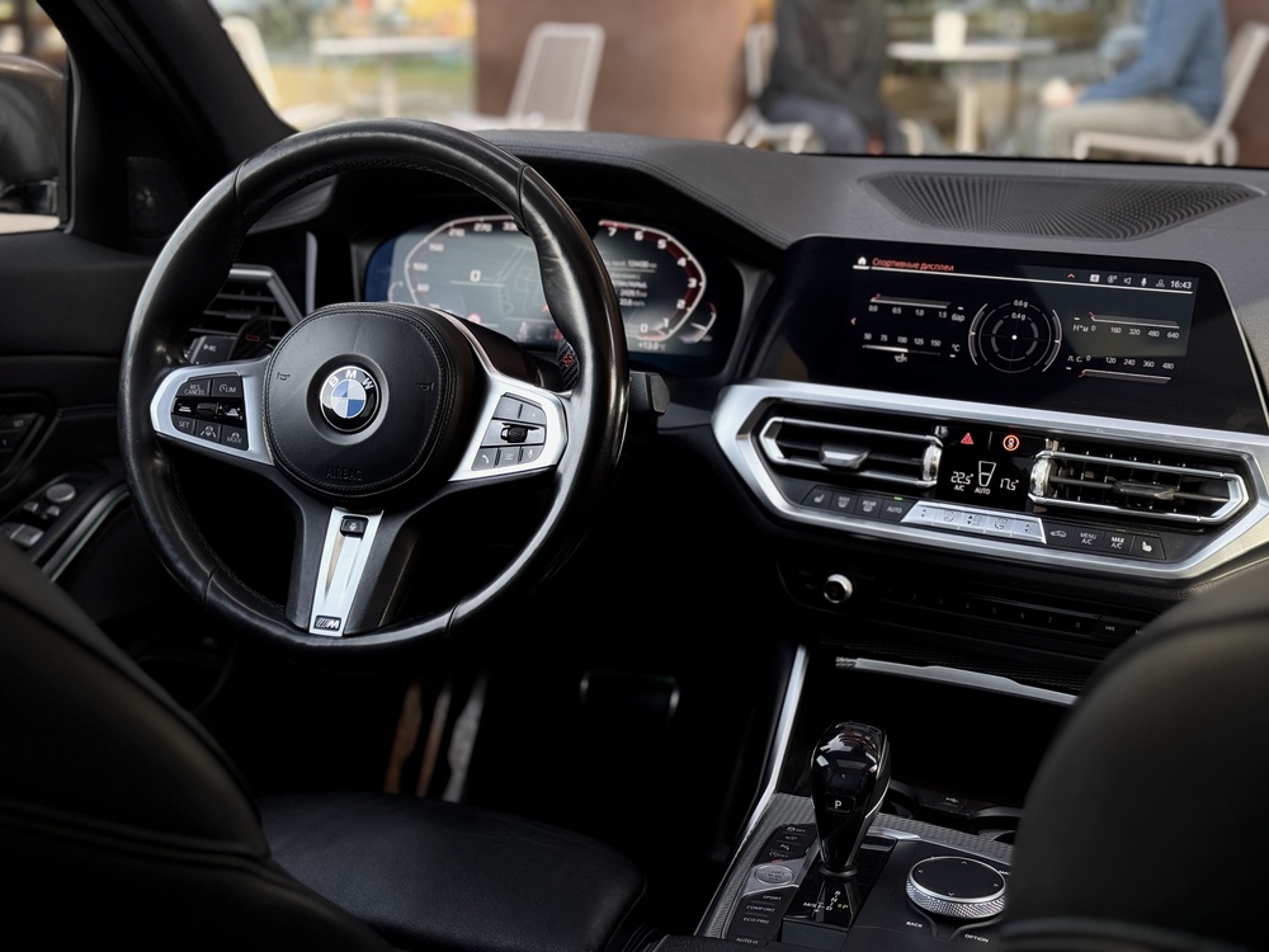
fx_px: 1760
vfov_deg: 30.3
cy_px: 476
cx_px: 634
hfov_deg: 39.7
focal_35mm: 48
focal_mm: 6.76
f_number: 1.78
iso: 64
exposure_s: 1/221
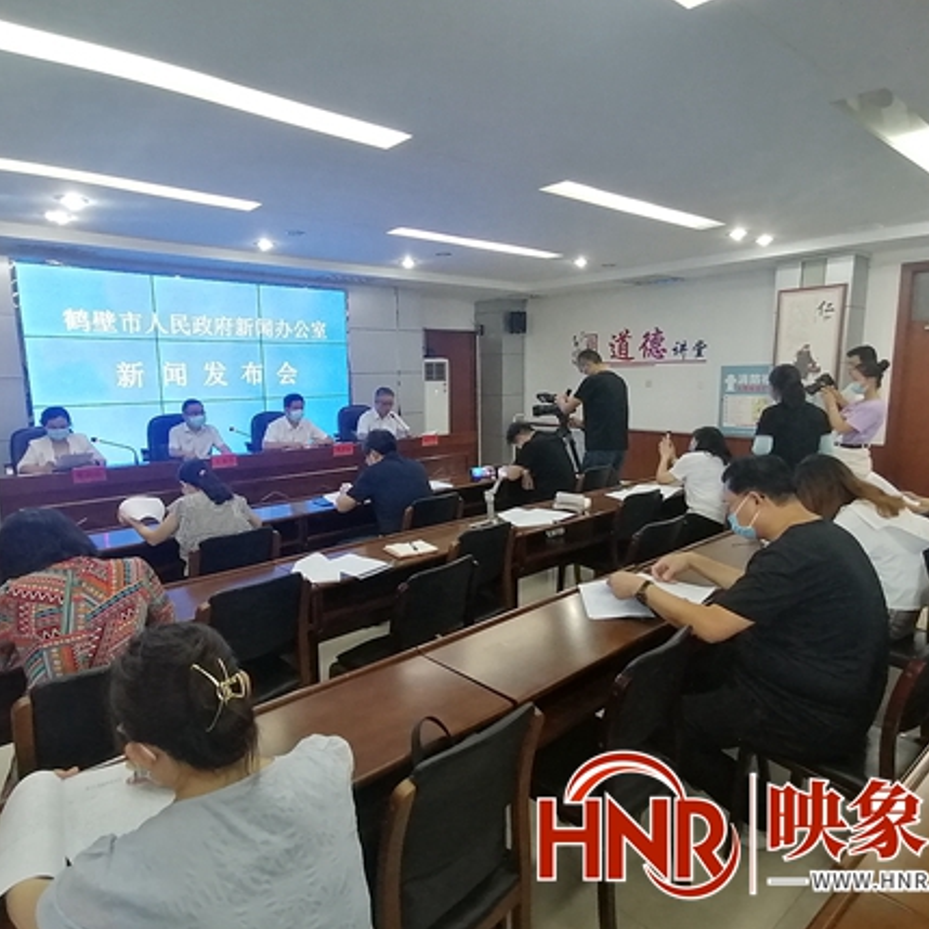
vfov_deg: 72.1
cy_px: 472
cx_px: 446
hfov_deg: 72.1
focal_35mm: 21
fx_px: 638
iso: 200
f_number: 2.4
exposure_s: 1/33.3
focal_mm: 1.78
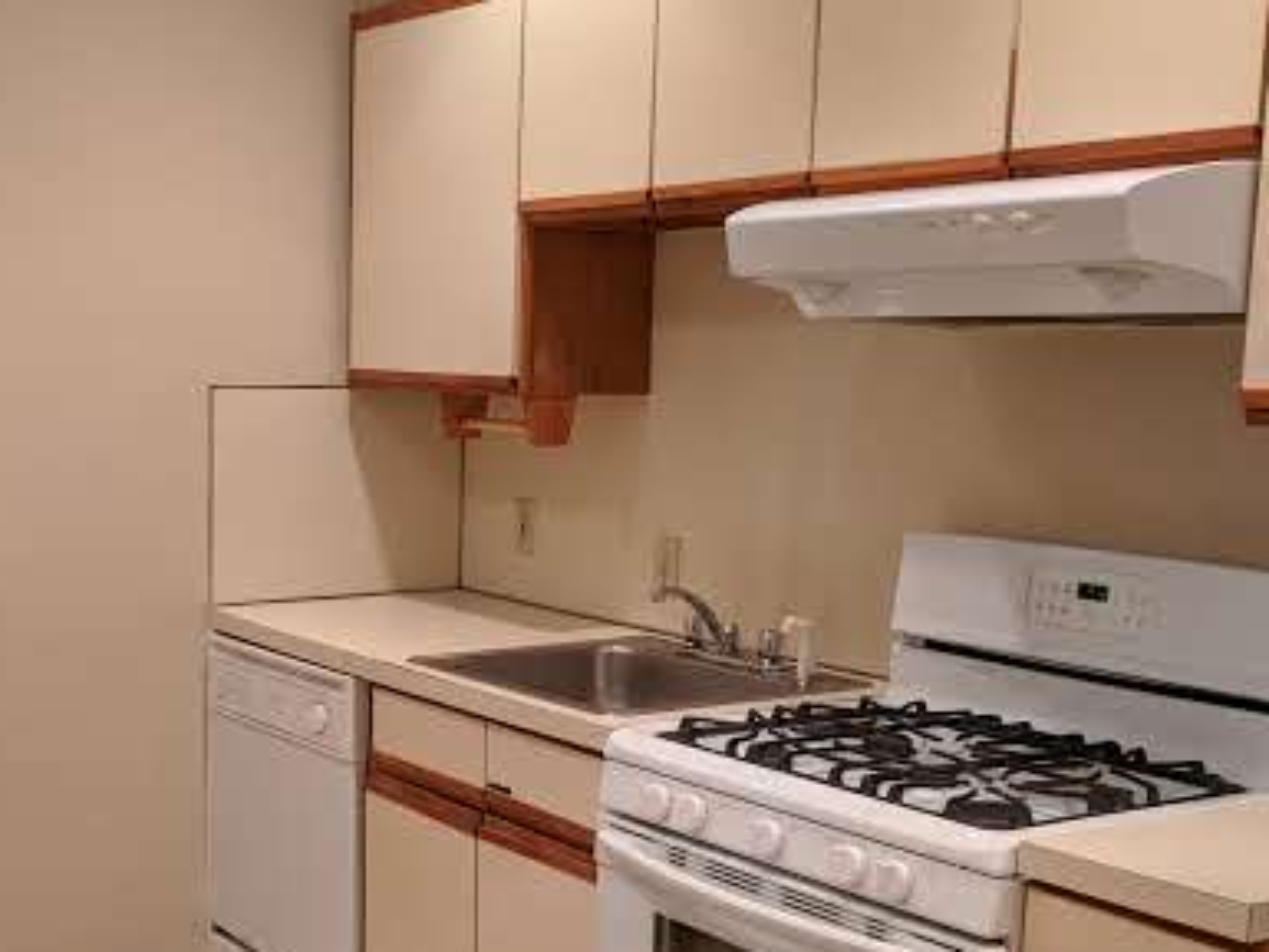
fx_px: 1980
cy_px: 669
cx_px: 376
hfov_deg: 35.0
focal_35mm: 54
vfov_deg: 26.8
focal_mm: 4.67
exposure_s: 1/60
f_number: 2
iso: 436
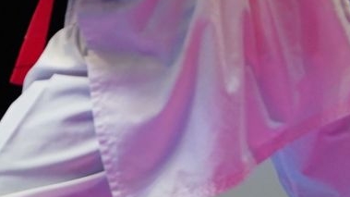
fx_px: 8824
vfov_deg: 1.3
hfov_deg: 2.3
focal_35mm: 951
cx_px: 489
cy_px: -296
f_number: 2.8
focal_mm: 191
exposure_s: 1/1000
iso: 2000
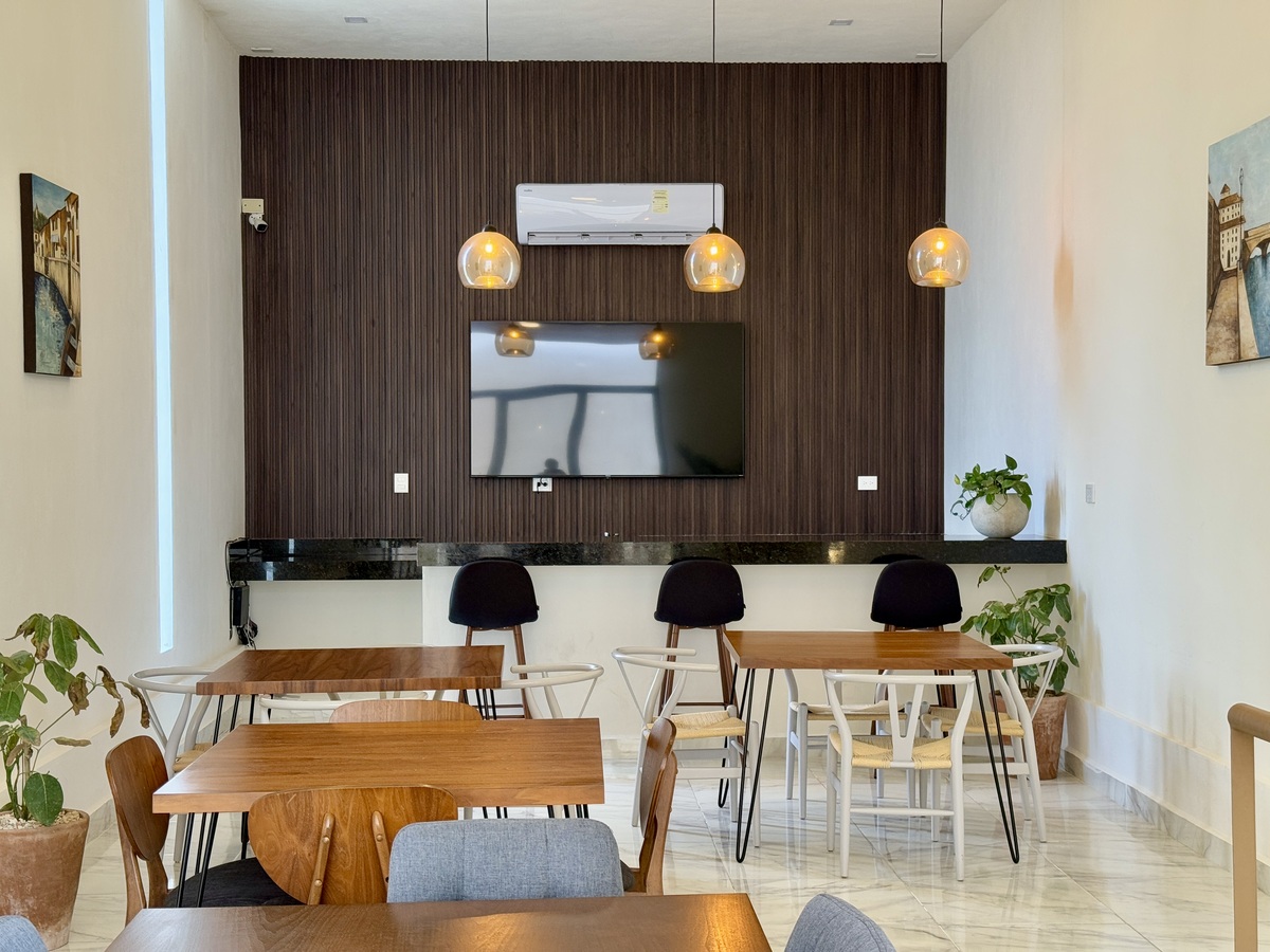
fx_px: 1761
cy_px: 476
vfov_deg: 30.3
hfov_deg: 39.7
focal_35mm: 48
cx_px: 635
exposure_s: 1/120
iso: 125
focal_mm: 6.76
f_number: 1.78
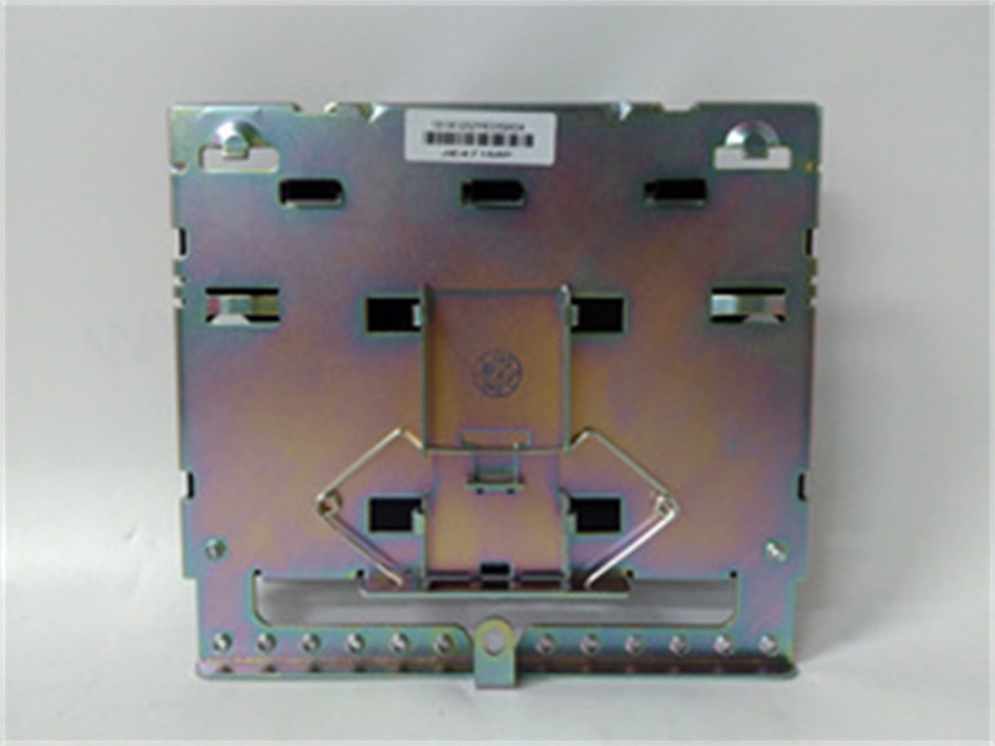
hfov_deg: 65.3
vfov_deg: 51.4
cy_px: 373
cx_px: 498
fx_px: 776
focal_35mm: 27
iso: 419
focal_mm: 3.79
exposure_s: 1/33
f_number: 2
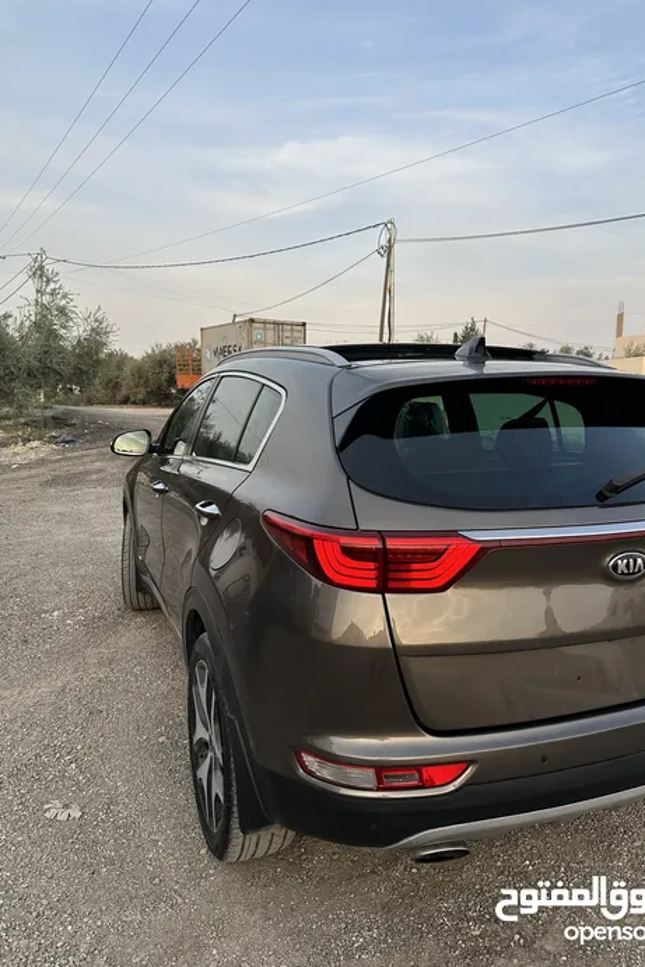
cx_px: 355
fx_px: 698
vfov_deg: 69.4
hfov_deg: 49.5
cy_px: 474
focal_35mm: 26
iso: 80
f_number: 1.78
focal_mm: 6.86
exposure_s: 1/734
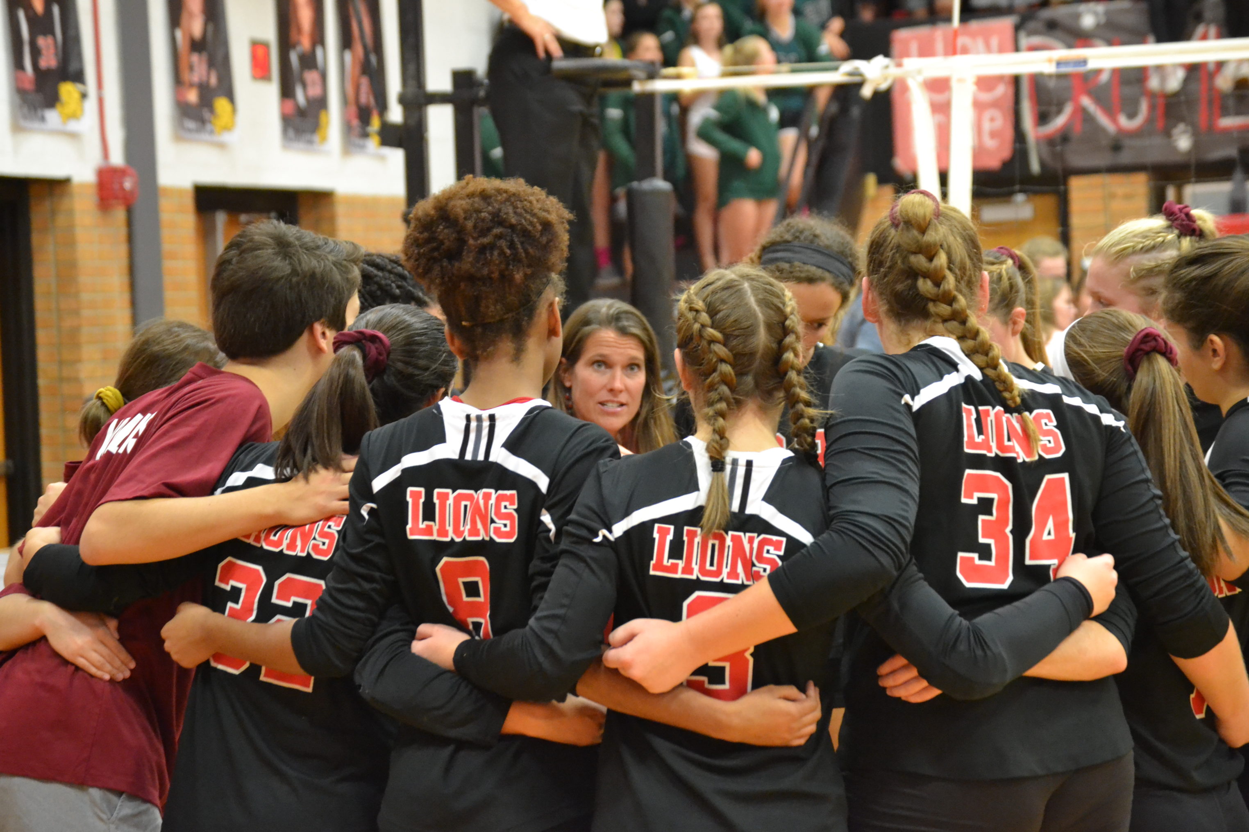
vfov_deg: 11.4
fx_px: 4163
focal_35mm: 120
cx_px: 624
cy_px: 416
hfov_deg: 17.1
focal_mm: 80
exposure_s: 1/60
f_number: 4.5
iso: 3200
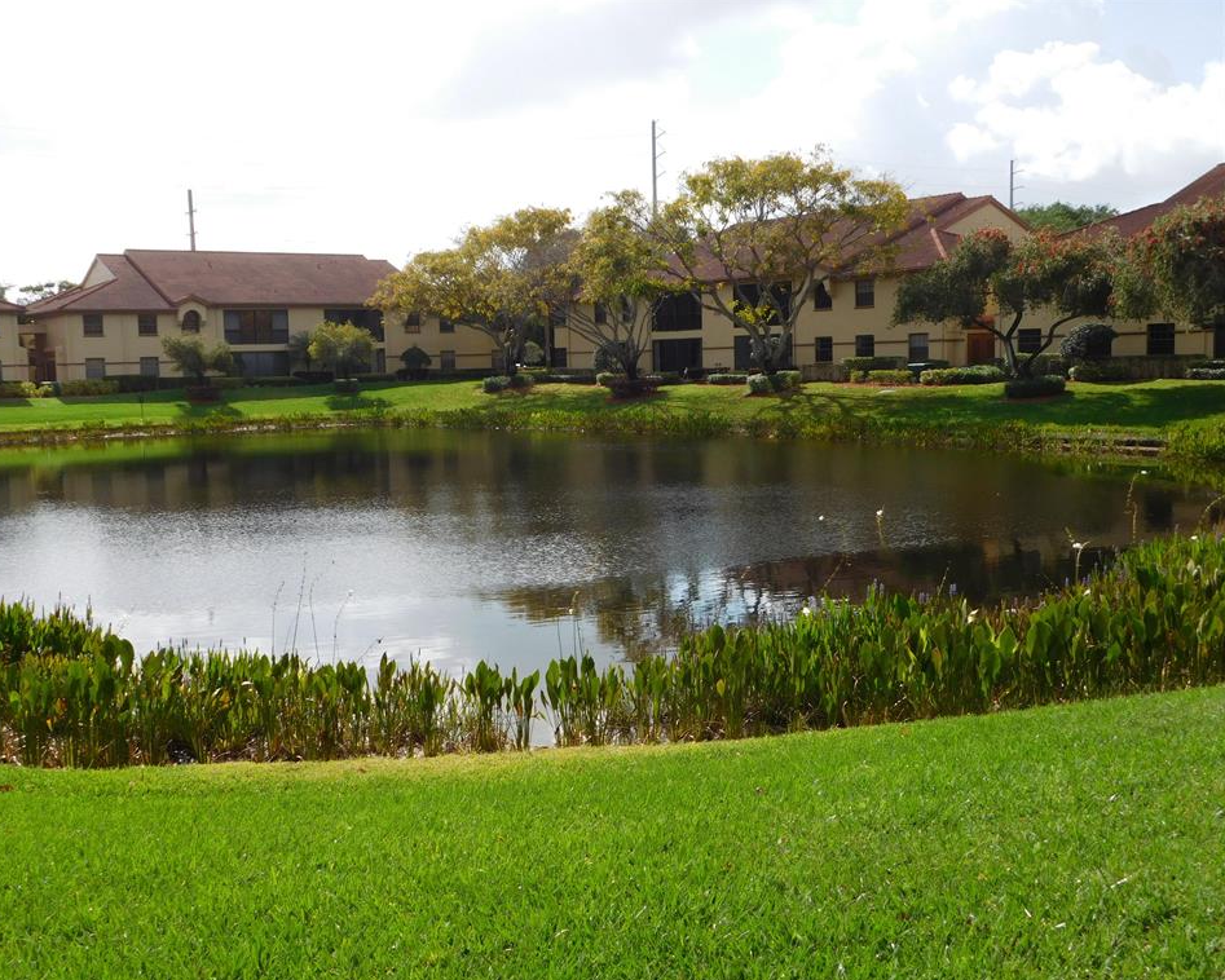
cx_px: 564
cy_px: 491
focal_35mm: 38
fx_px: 1378
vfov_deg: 39.2
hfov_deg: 47.9
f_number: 3.5
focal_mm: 6.3
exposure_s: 1/1250
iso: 125
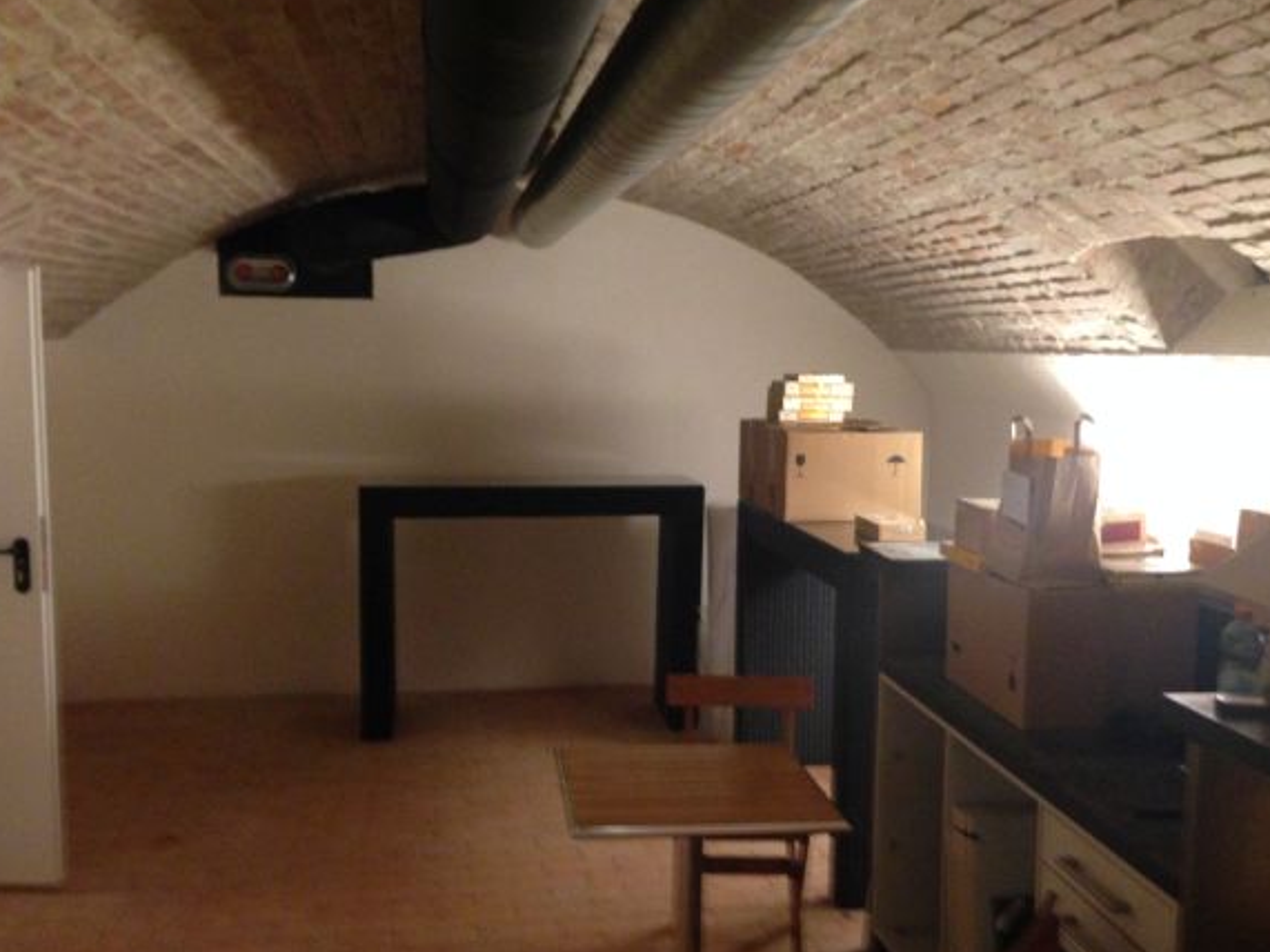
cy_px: 498
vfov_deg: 38.6
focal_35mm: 37
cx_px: 665
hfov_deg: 50.1
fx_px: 1357
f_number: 2.4
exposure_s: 1/20
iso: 320
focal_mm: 4.12
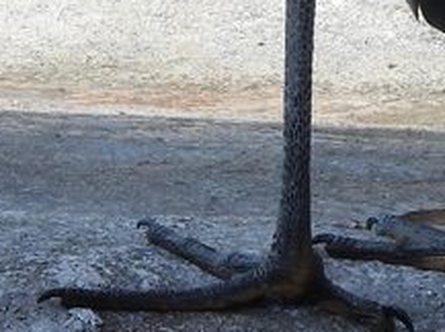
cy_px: -473
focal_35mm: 1418
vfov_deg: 1.0
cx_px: 363
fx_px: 18199
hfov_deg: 1.4
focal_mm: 42.8
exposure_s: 1/400
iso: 100
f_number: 4.5
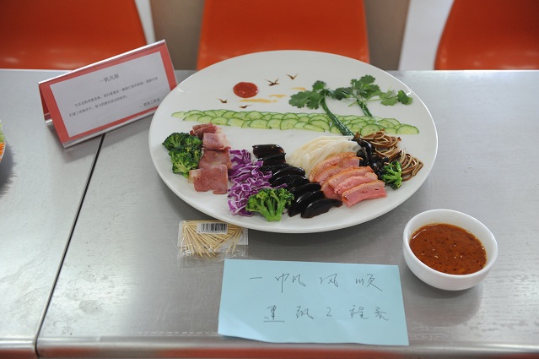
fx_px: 658
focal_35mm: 44
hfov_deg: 44.5
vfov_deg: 30.5
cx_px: 270
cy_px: 180
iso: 1600
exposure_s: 1/100
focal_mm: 44
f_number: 3.5
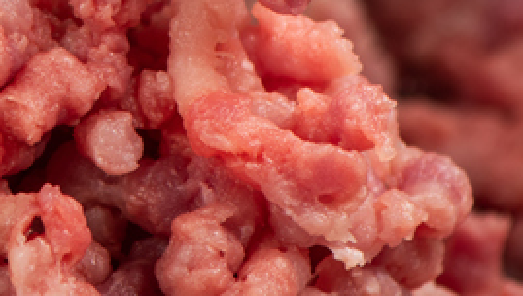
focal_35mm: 512
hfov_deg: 4.2
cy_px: -380
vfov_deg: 2.4
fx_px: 7108
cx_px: -362
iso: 64
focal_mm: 105
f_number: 5
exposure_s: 1/250
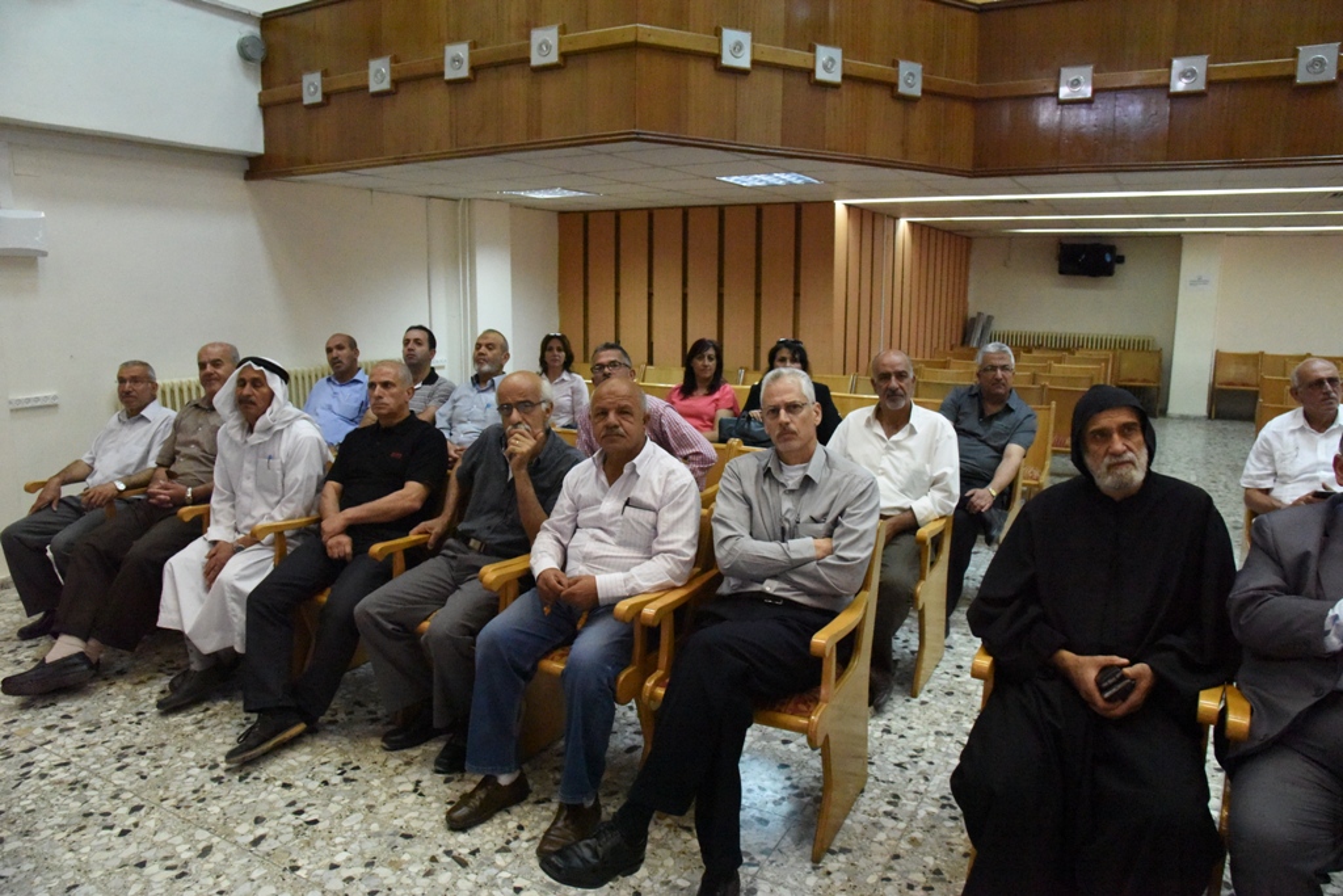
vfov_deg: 53.1
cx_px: 672
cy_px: 448
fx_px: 895
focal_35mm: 24
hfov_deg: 73.7
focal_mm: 24
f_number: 8
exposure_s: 1/250
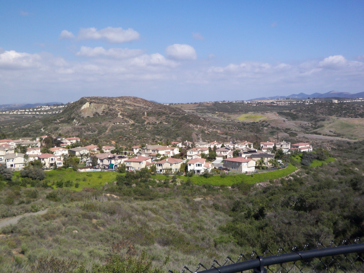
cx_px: 182
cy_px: 136
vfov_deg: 36.8
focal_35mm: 39
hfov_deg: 47.9
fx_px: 410
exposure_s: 1/640
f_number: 3.9
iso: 50
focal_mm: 6.4
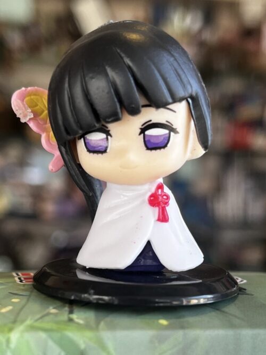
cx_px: 133
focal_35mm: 26
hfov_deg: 53.0
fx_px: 266
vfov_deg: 67.3
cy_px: 178
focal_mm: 5.1
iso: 40
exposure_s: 1/100
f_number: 1.6
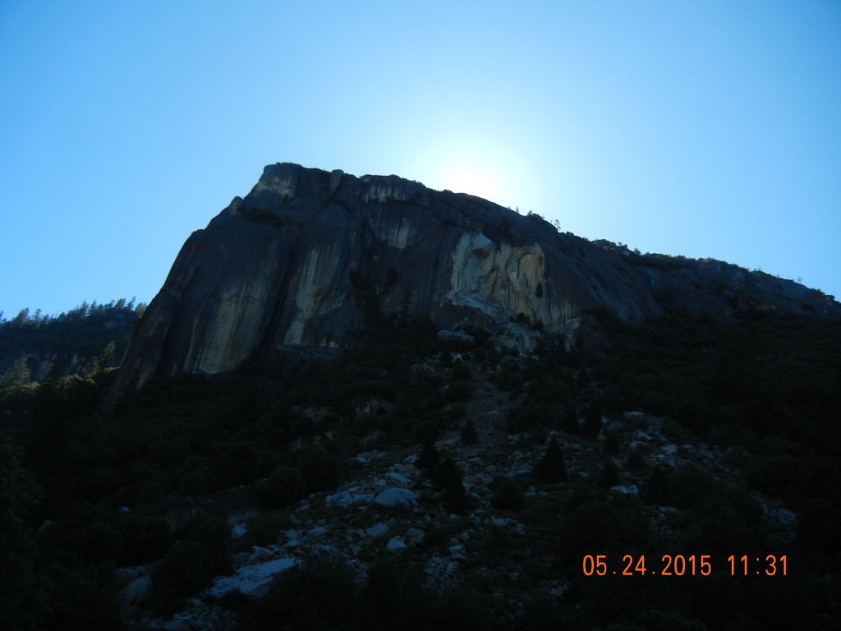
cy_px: 316
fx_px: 729
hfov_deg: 60.0
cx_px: 420
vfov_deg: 46.8
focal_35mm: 30
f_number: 7
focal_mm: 5.4
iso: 160
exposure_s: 1/252
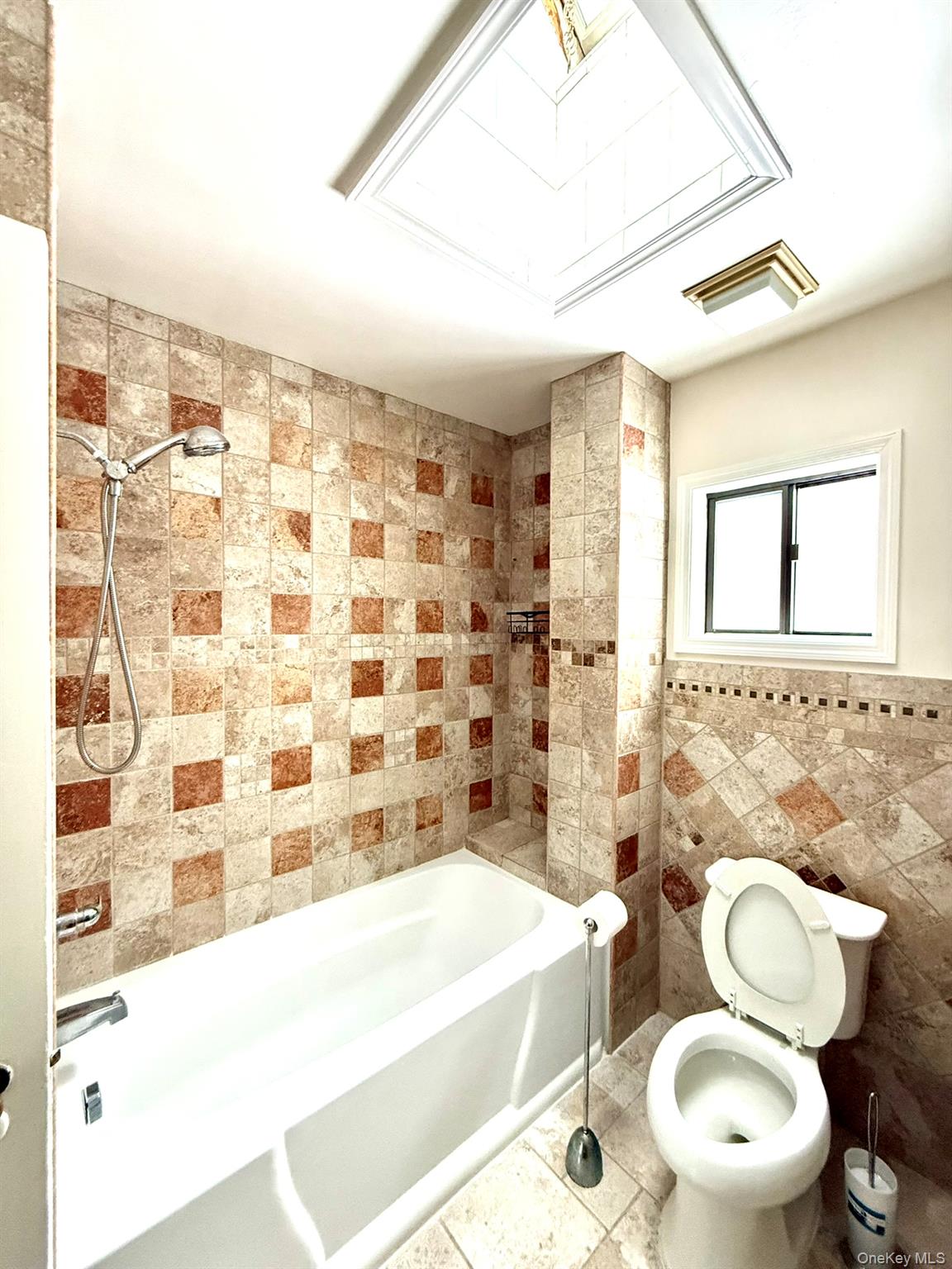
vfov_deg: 102.1
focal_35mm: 14
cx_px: 476
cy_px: 634
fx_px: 513
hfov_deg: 85.7
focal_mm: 2.22
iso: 500
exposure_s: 1/60
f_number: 2.2
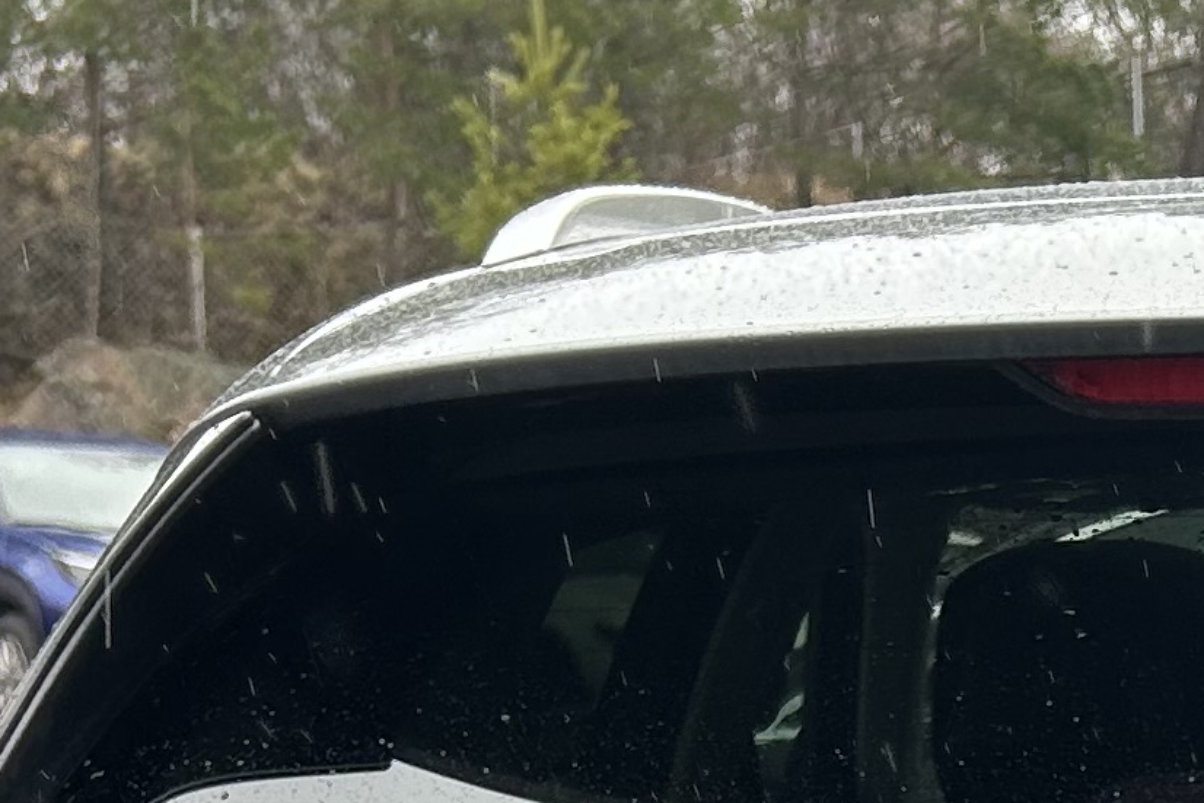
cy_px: 1854
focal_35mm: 132
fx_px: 4415
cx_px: 1641
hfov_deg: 14.7
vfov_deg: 9.4
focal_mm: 5.7
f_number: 1.5
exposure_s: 1/295
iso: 50
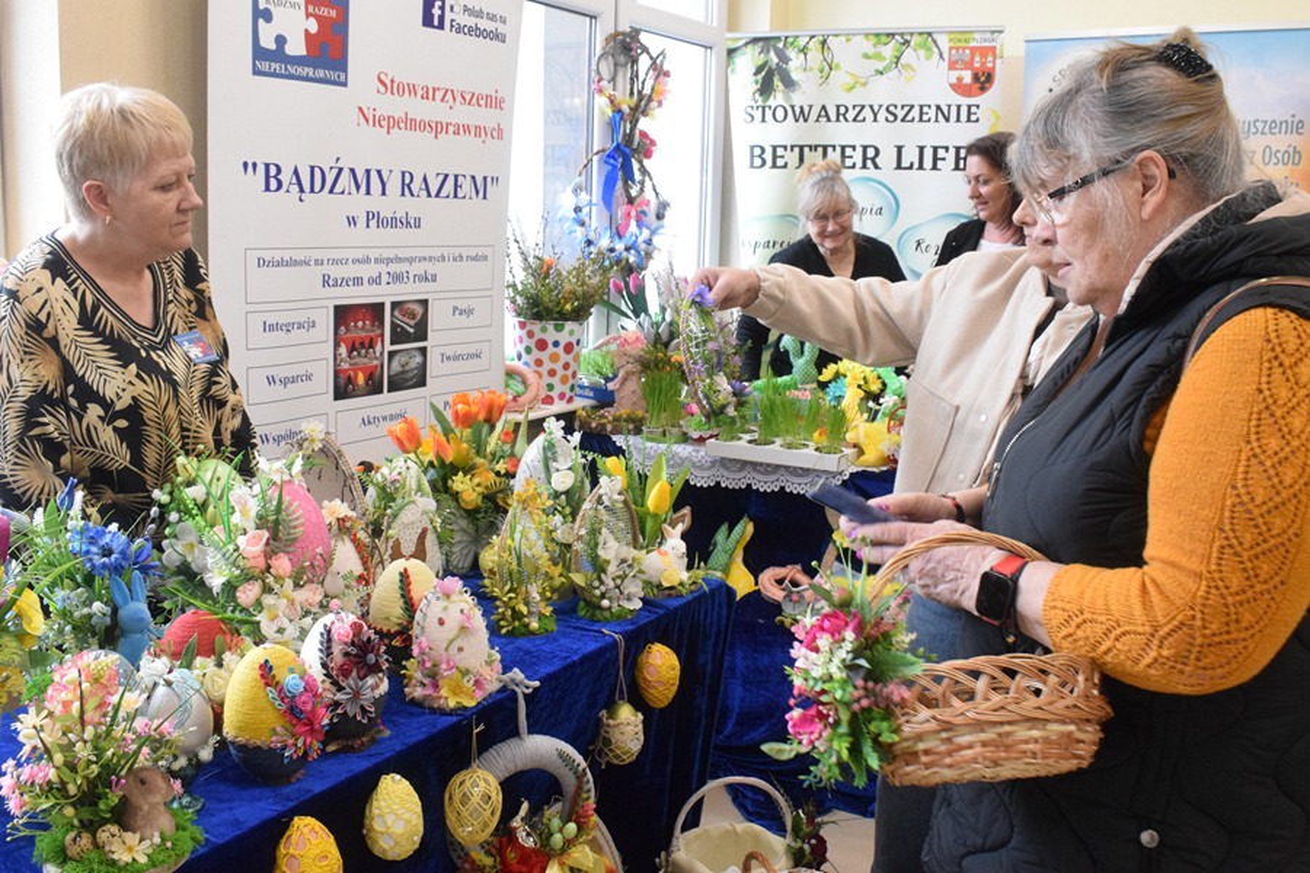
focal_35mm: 34
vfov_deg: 38.4
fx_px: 1255
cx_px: 655
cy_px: 436
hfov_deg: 55.1
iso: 3200
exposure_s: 1/80
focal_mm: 23
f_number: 10
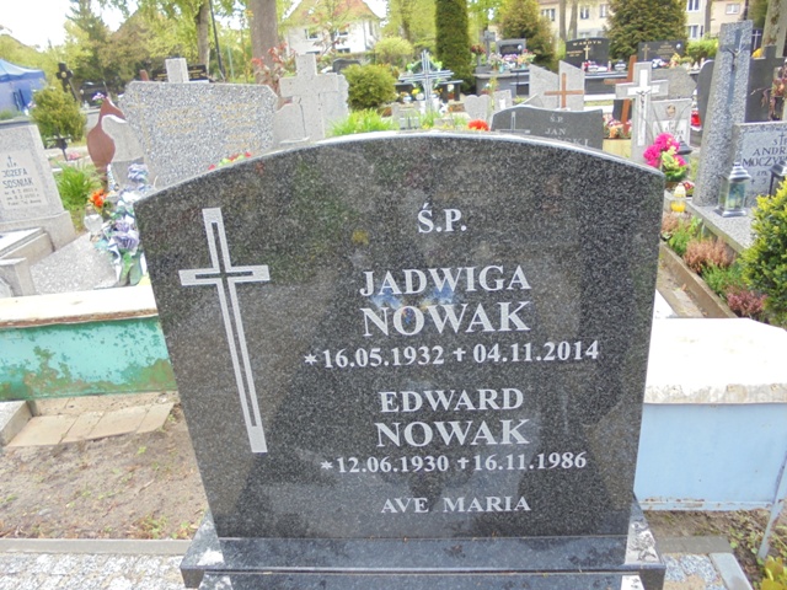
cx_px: 394
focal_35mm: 26
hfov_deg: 67.3
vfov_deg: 53.1
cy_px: 295
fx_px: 591
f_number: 3.5
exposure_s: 1/40
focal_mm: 4.6
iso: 100
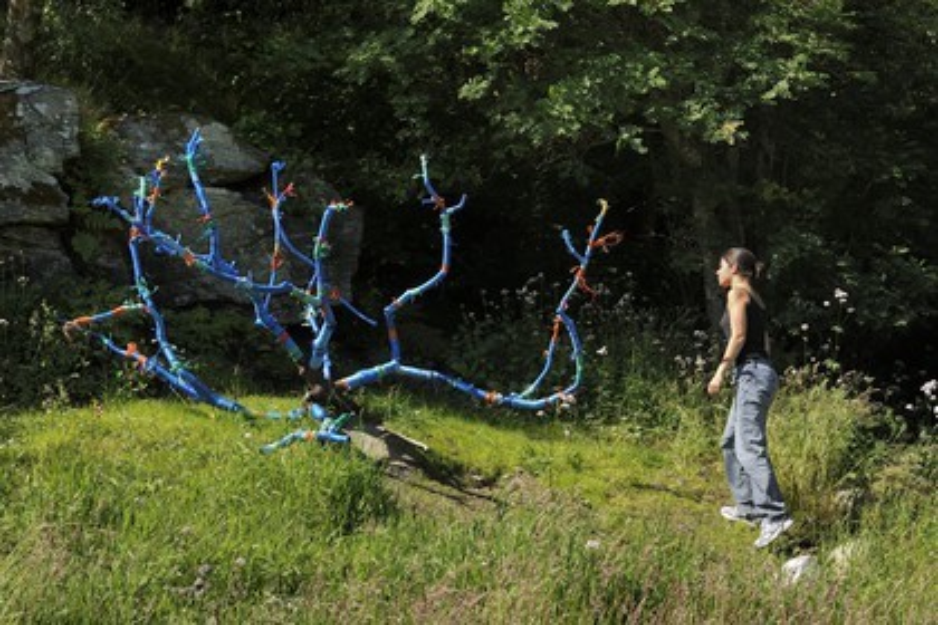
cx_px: 469
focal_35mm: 58
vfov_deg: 23.4
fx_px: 1511
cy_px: 312
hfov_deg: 34.5
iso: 200
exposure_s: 1/160
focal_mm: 58
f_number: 8
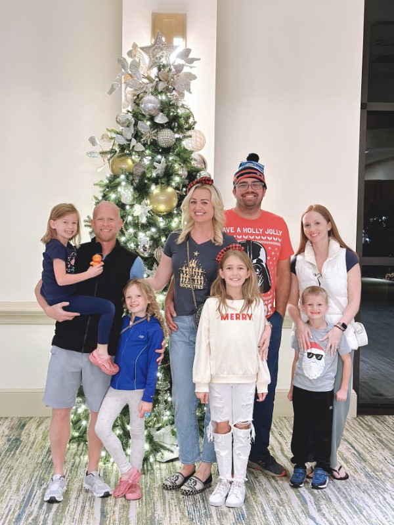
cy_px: 262
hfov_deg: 30.3
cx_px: 197
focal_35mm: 48
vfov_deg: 39.7
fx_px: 728
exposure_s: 1/40
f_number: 1.78
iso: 320
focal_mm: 6.86
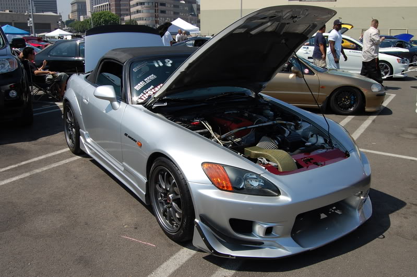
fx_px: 382
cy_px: 138
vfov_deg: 39.8
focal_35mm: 33
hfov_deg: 57.3
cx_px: 208
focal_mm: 22
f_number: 10
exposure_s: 1/320
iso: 200
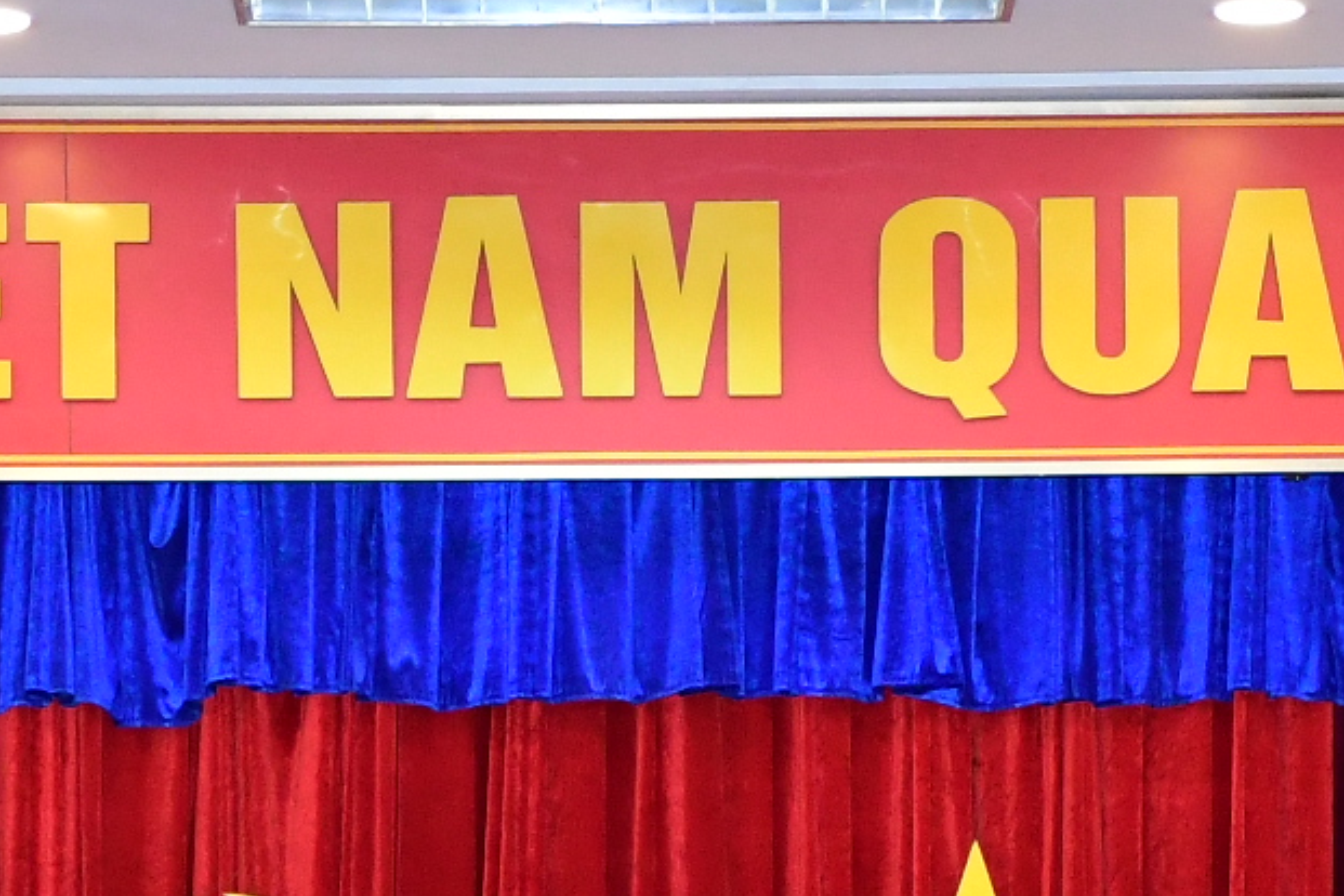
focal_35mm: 235
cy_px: 1879
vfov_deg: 5.7
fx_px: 8782
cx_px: 751
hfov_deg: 8.8
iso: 2000
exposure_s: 1/200
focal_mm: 35
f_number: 4.2
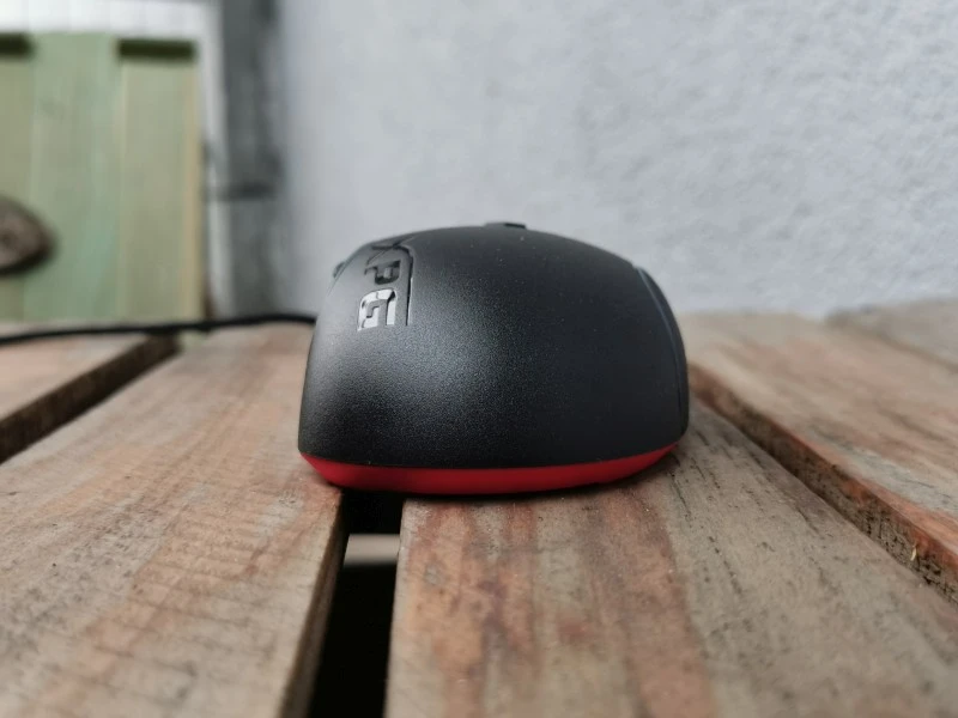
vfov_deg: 36.0
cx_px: 479
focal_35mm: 40
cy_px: 359
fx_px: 1107
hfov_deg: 46.8
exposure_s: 1/100
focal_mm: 5.56
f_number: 1.6
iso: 160
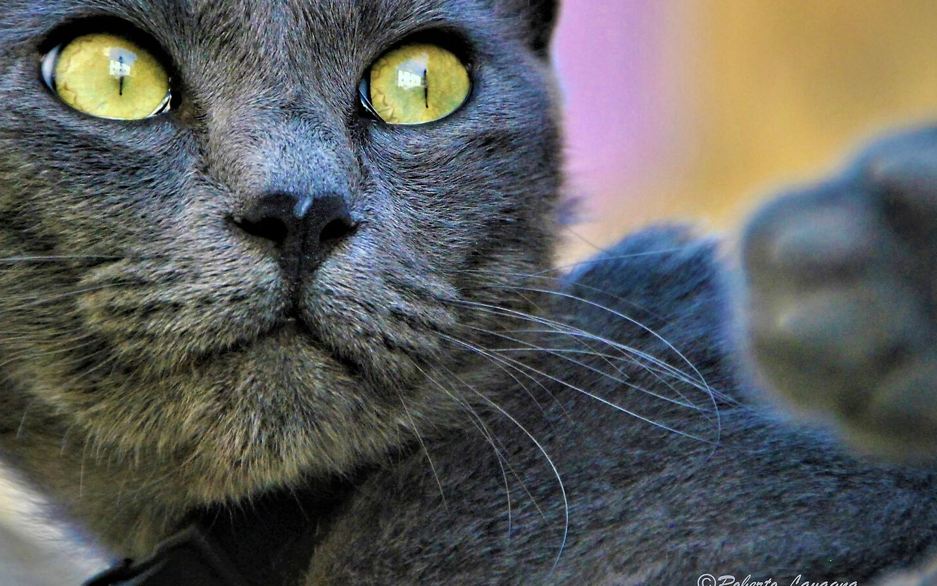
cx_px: 340
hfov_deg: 6.1
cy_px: 167
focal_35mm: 345
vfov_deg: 3.8
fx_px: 8807
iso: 720
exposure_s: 1/500
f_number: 6
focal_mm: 135
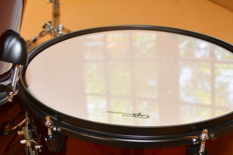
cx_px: 96
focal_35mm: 62
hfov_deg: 32.3
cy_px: 143
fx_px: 401
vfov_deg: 21.4
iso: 280
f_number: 3.8
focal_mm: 22
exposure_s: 1/60
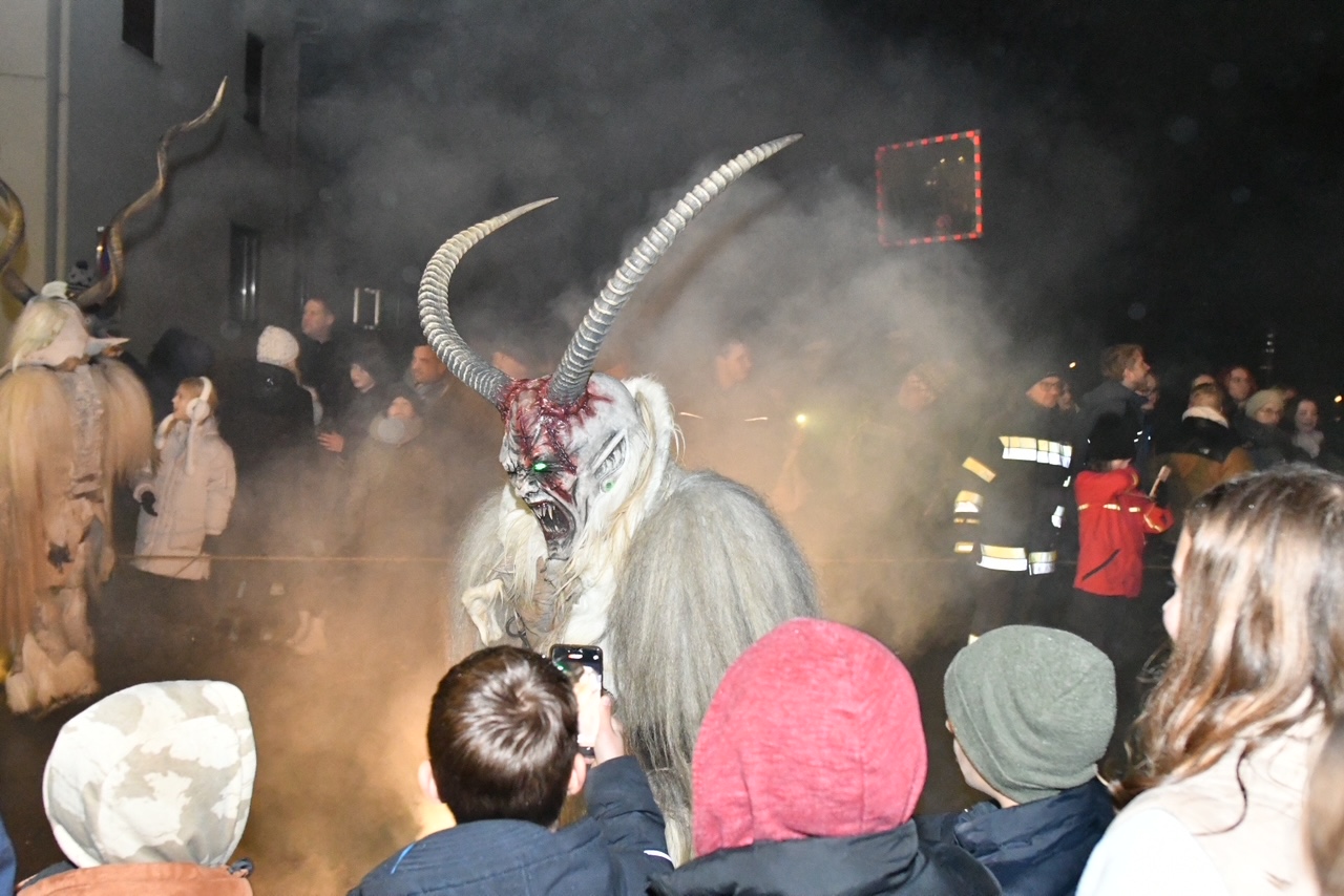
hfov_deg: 61.9
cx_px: 672
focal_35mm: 30
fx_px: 1120
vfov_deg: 43.6
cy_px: 448
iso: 10000
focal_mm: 20
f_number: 2.8
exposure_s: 1/125
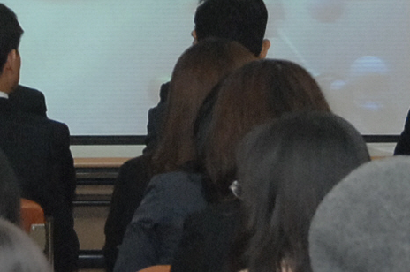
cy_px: -73
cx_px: 70
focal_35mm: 305
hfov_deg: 6.8
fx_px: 3469
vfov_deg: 4.5
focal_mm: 44
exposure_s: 1/60
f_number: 6.7
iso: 800
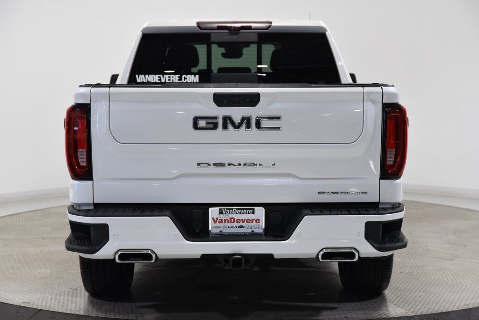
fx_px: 879
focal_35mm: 66
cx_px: 240
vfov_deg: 20.6
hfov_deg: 30.5
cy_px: 160
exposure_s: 1/100
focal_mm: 66
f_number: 4.5
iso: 1600
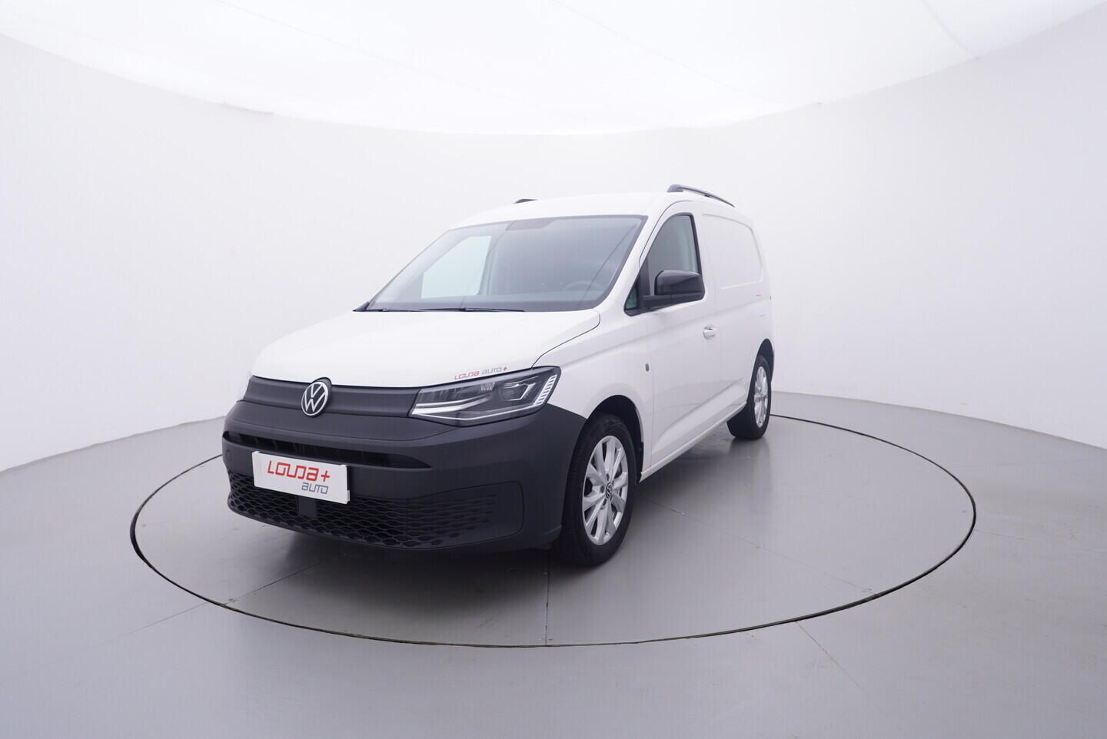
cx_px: 554
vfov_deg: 56.2
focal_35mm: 22
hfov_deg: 77.3
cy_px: 370
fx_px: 692
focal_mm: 15
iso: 200
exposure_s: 1/80
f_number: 5
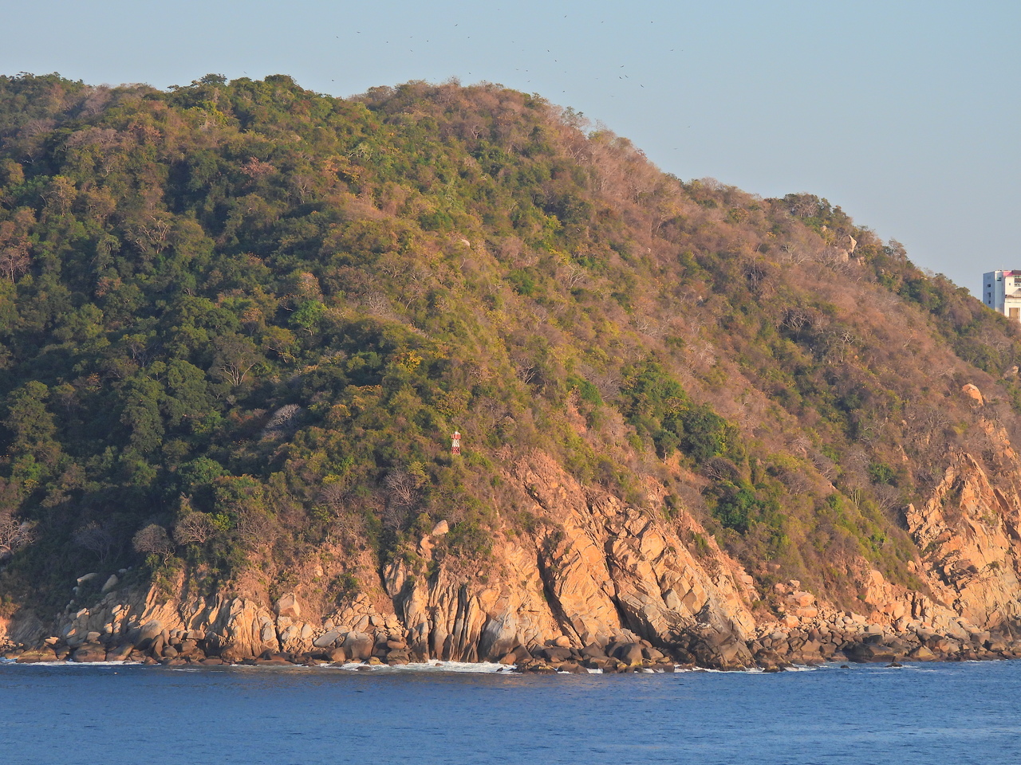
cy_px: 382
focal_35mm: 200
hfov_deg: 9.9
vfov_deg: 7.4
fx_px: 5899
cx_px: 510
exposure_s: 1/640
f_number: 4.5
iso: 100
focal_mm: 35.7
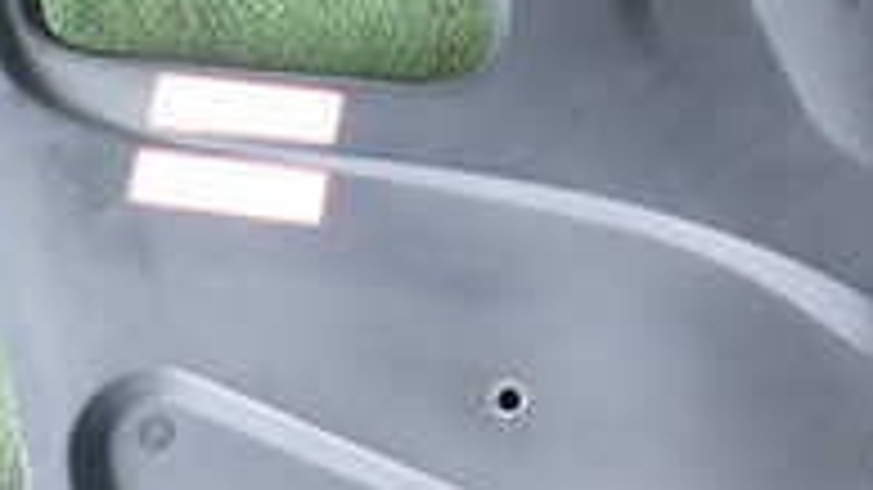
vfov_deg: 11.8
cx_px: 950
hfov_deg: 20.2
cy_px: -31
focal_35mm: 101
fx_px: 2337
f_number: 2.3
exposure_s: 1/30
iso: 200
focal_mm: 5.4
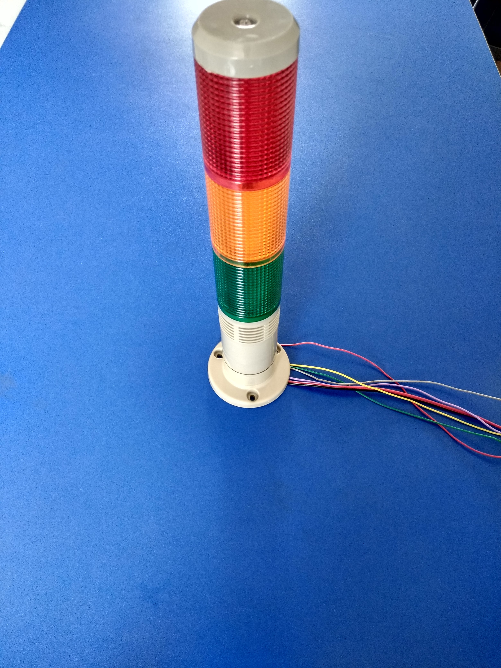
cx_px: 250
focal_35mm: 21
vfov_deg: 79.0
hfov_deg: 63.4
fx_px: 405
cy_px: 334
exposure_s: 1/20
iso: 500
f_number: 2
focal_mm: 3.57
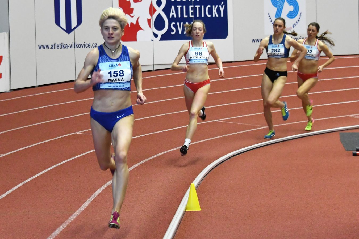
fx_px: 1077
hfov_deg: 18.9
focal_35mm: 108
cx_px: 180
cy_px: 120
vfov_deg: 12.7
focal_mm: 72
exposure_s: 1/200
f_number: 5.6
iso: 3200
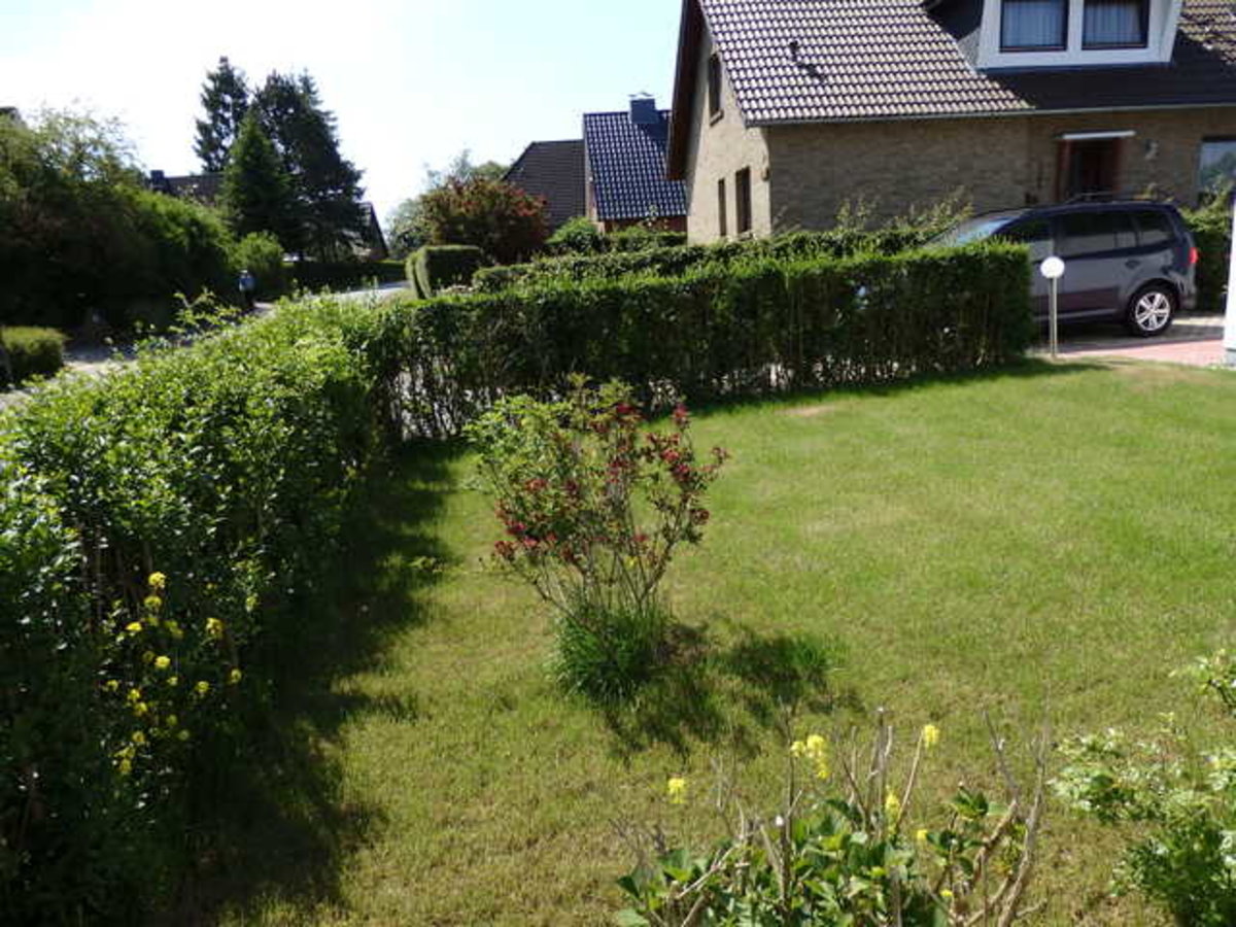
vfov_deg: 54.9
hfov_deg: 69.4
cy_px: 464
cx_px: 618
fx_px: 893
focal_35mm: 25
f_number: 8.7
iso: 125
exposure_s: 1/160
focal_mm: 4.5
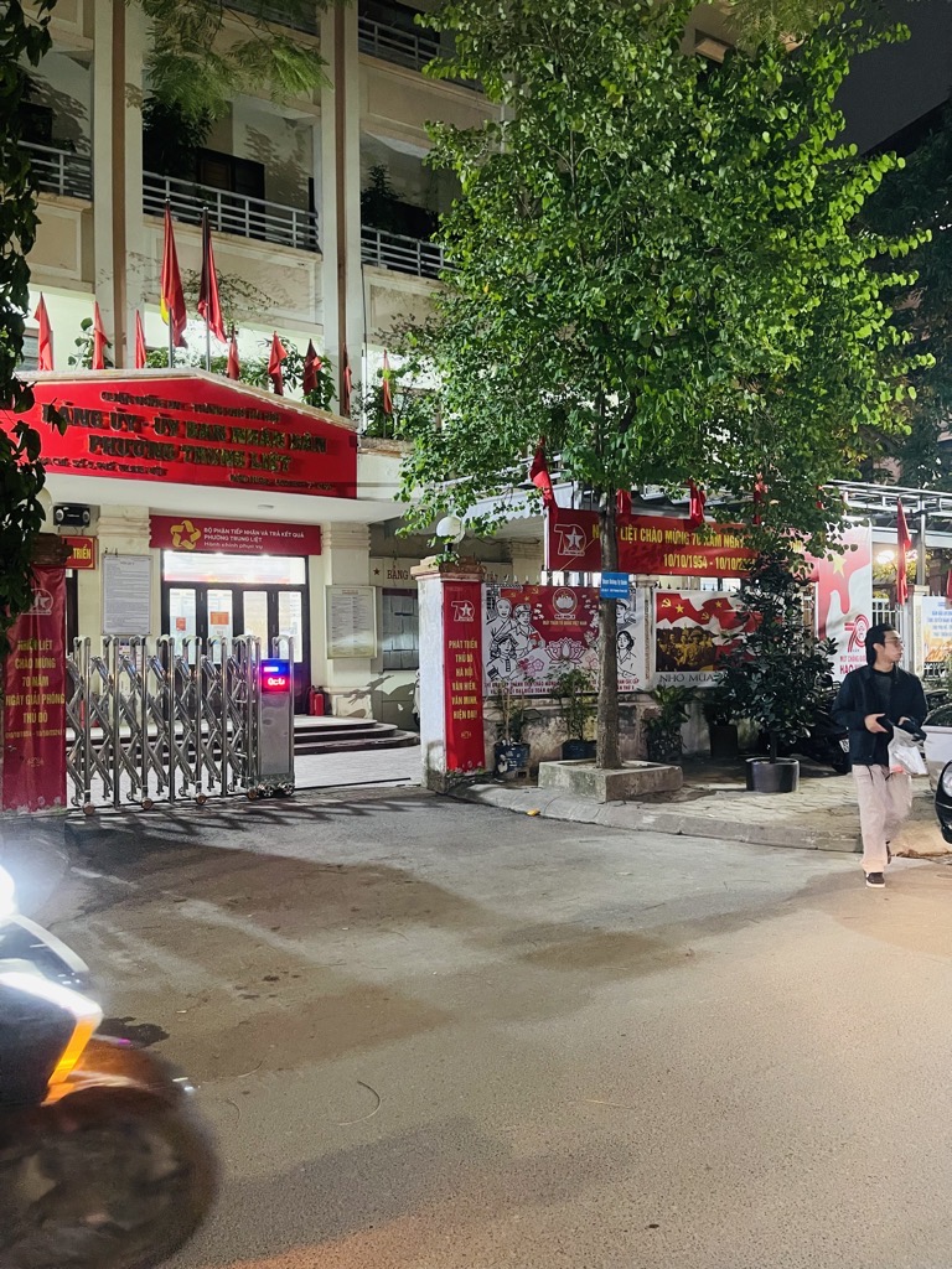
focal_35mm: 25
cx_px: 476
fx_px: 917
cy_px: 634
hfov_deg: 54.9
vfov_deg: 69.4
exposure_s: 1/25
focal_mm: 5.1
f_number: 1.6
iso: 500
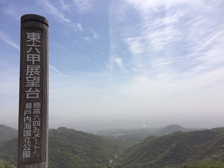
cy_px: 84
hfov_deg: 61.7
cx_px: 112
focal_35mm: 29
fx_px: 188
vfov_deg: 48.2
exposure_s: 1/5882
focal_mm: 4.15
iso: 32
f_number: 2.2
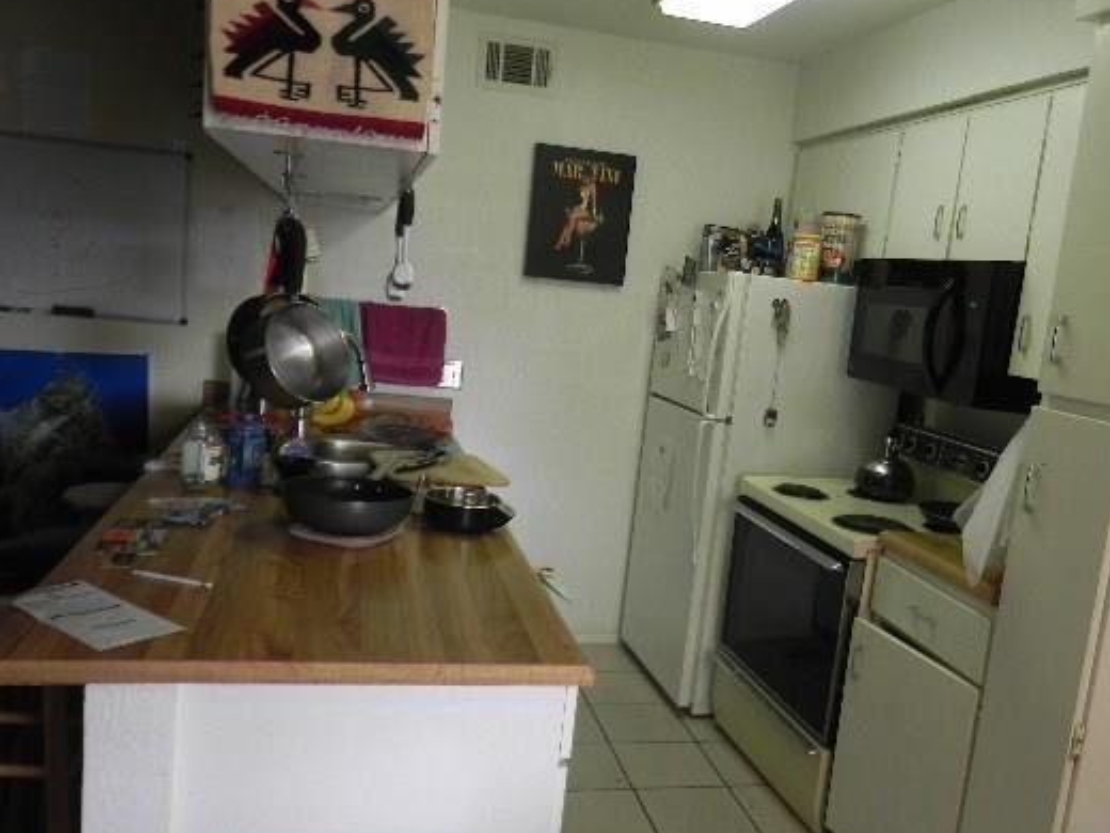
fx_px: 1026
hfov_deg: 56.8
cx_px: 581
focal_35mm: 32
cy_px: 446
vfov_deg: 44.1
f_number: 2.8
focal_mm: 4.6
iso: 160
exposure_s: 1/30.3
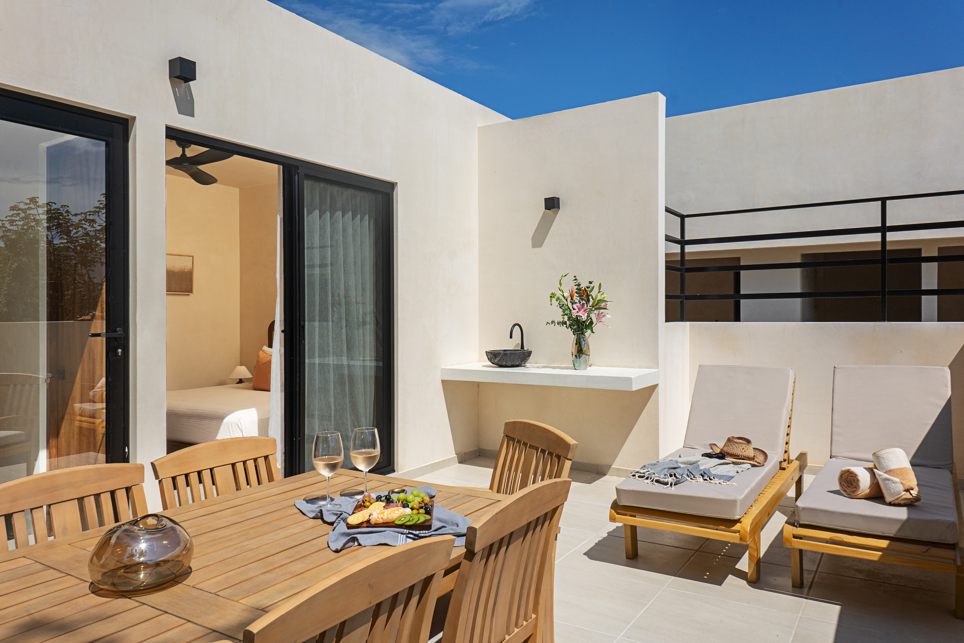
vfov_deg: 53.1
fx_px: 643
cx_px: 482
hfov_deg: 73.7
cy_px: 322
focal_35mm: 24
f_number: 11
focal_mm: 16
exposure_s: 1/250
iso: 200
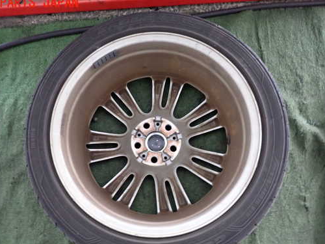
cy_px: 141
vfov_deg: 46.6
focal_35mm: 30
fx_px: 282
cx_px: 155
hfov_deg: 59.9
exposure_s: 1/25
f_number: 2
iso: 800
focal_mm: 4.5
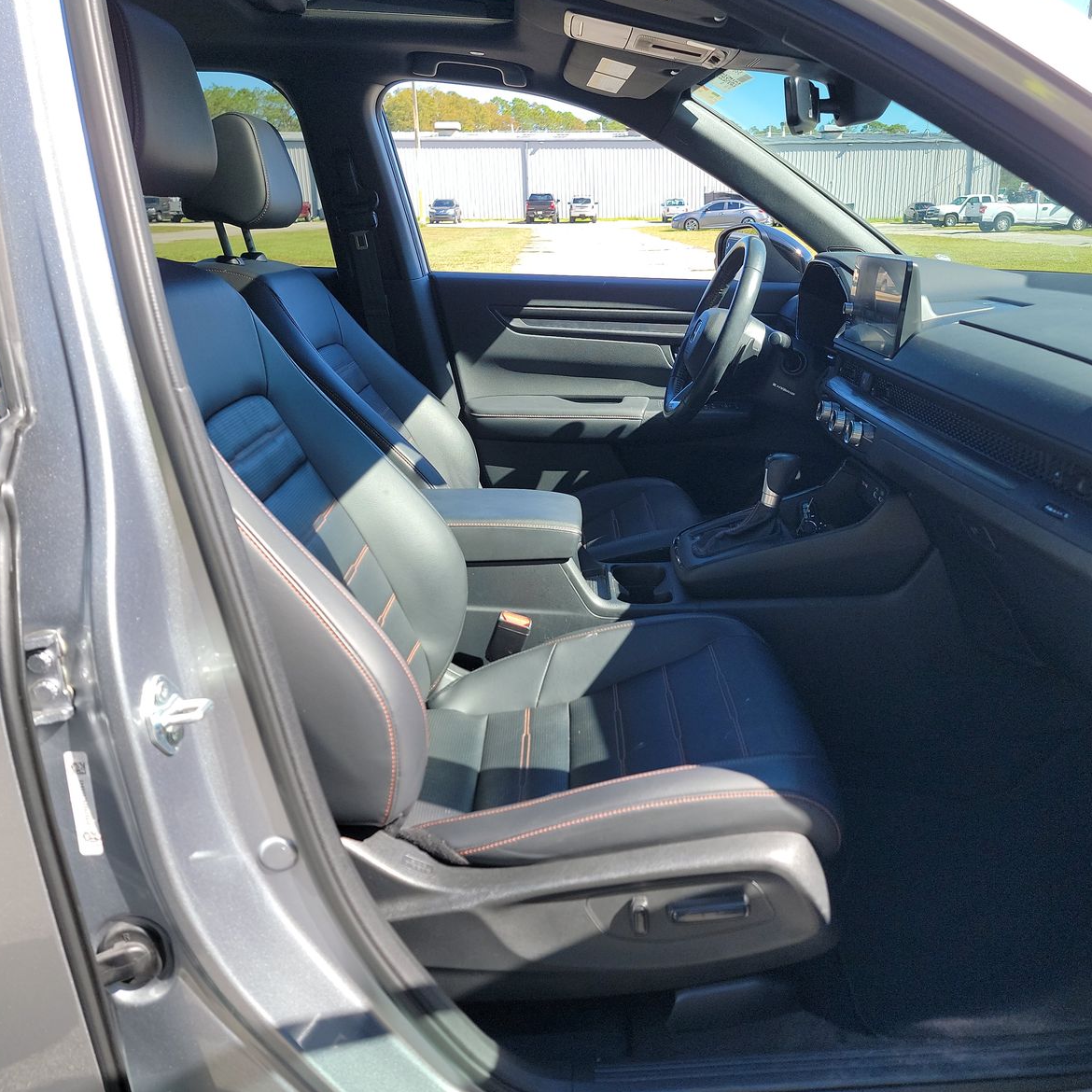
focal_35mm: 29
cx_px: 646
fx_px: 1035
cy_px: 534
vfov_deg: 55.6
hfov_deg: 55.3
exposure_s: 1/199
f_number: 1.8
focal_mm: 6.7
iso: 50
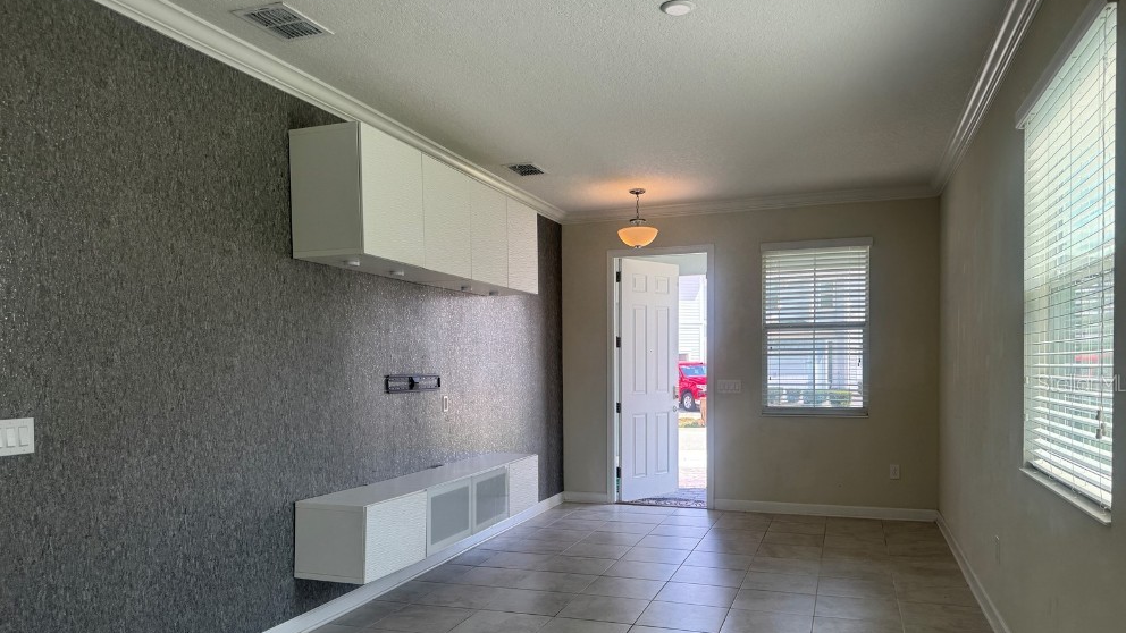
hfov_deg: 69.9
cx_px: 563
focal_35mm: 27
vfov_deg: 42.7
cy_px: 382
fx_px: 806
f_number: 1.78
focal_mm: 6.76
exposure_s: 1/404
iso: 80
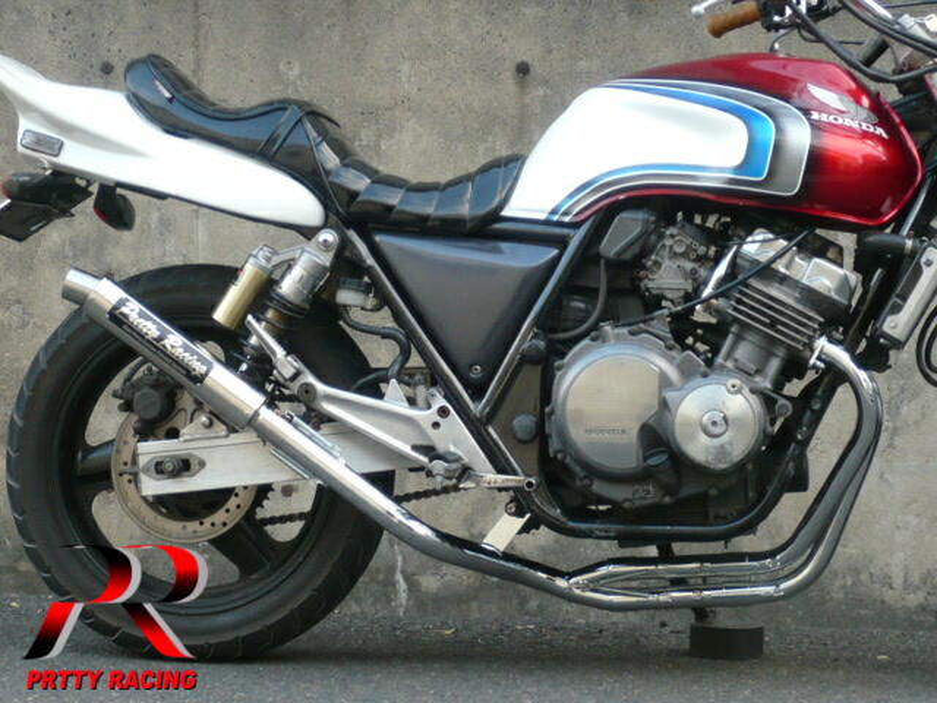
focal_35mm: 101
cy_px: 352
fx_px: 2734
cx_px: 468
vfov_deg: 14.6
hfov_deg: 19.4
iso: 160
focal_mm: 11.1
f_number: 4.5
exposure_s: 1/30
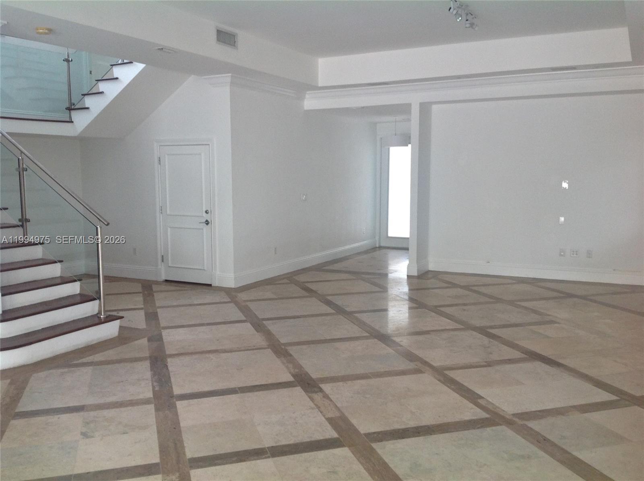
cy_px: 240
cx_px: 322
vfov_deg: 40.6
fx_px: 650
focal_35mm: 35
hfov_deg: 52.7
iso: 80
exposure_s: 1/120
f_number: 2.4
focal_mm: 4.28
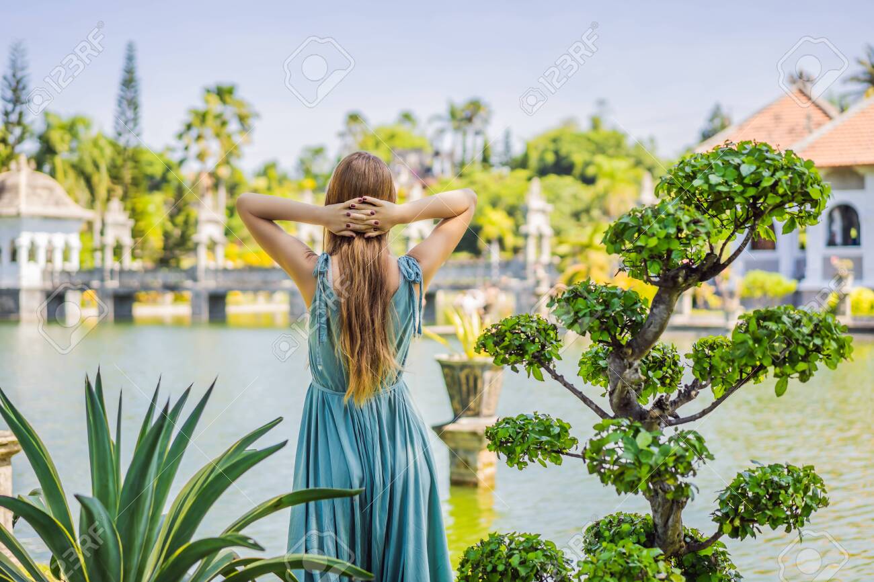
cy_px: 291
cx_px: 437
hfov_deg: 36.3
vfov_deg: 24.6
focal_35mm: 55
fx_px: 1335
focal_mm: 55
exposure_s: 1/2000
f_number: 2.2
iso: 100
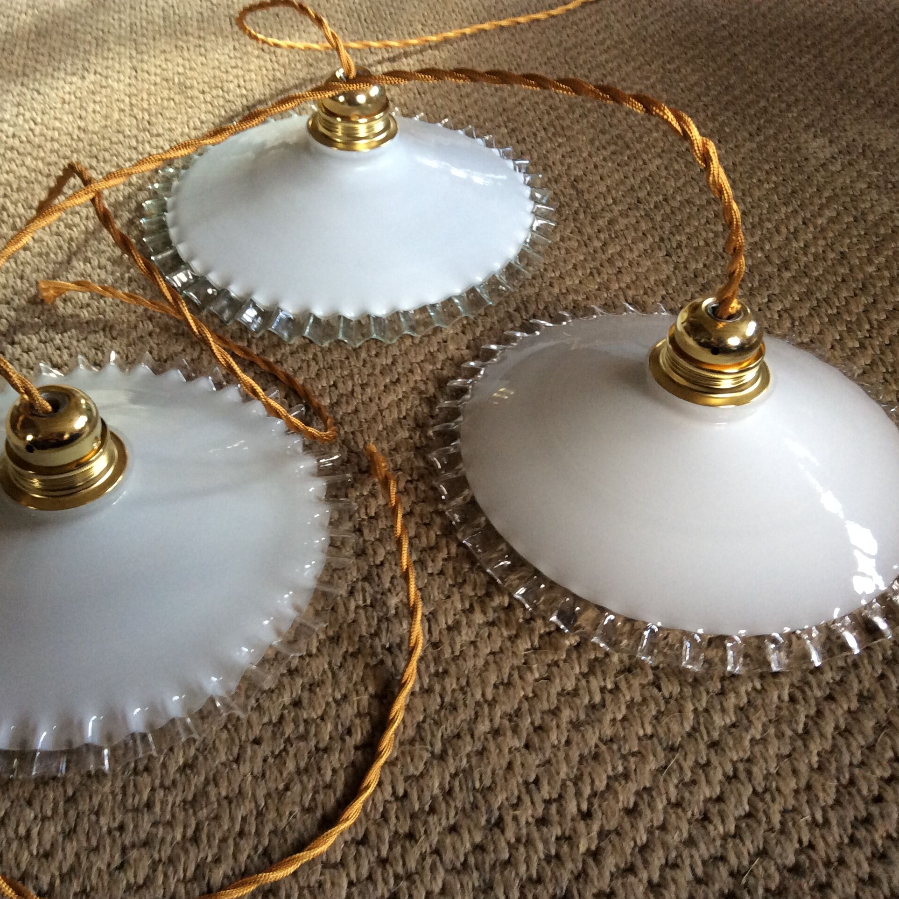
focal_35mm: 38
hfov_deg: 43.7
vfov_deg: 43.9
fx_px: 1117
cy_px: 450
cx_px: 371
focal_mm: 3.3
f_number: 2.4
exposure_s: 1/25
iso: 80
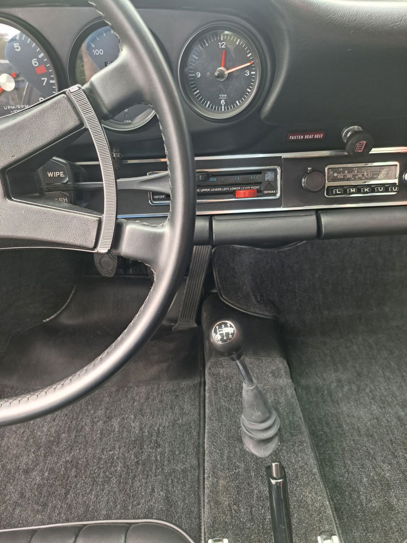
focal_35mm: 24
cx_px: 204
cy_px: 272
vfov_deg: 71.6
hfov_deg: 56.8
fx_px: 376
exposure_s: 1/50
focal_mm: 5.23
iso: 80
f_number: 1.8
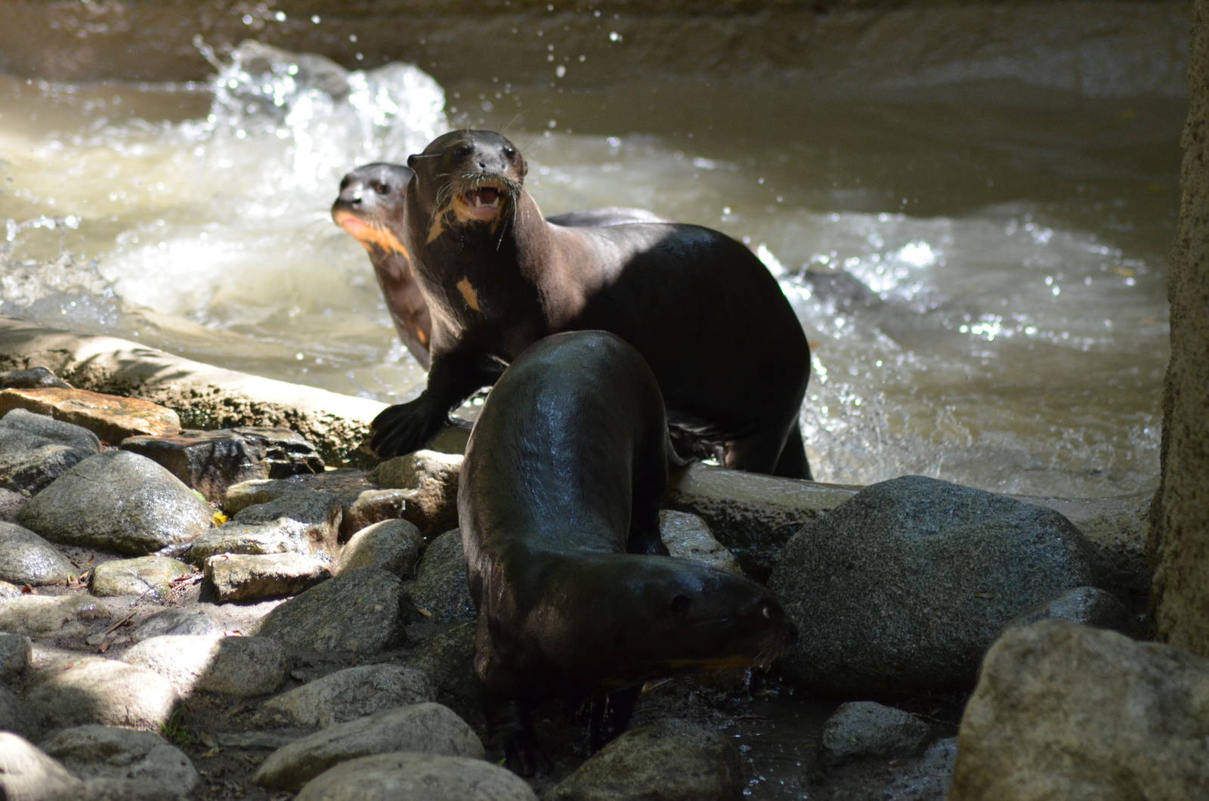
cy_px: 400
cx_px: 604
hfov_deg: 7.4
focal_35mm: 278
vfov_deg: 4.9
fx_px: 9301
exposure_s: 1/500
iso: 1250
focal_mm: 185
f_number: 4.5
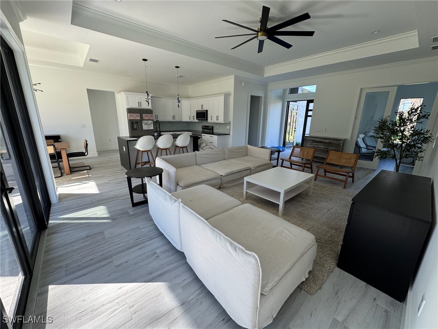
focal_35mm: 14
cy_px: 164
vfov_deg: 85.7
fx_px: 177
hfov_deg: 102.1
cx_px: 219
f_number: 2.2
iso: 64
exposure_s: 1/99
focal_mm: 2.22
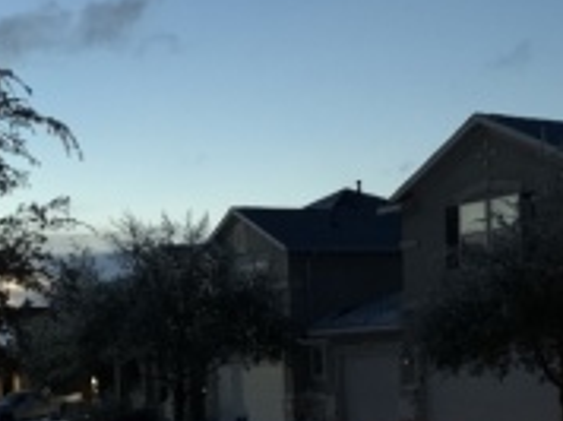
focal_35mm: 76
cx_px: 174
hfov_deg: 25.5
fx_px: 1234
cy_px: 427
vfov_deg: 18.8
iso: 640
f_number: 1.8
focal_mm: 4.25
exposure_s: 1/20
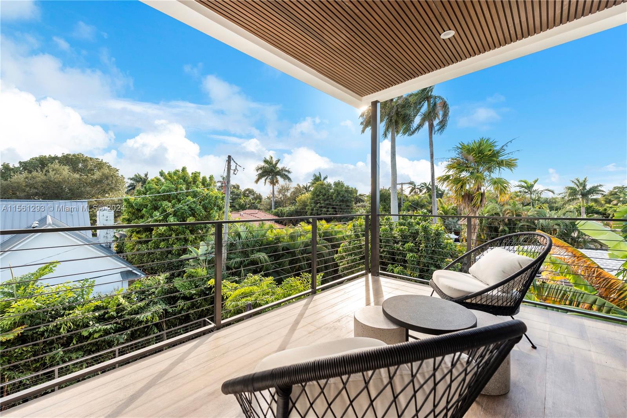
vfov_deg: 81.2
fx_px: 244
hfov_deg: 104.2
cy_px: 209
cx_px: 314
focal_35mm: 14
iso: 100
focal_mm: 14
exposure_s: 1/200
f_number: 8
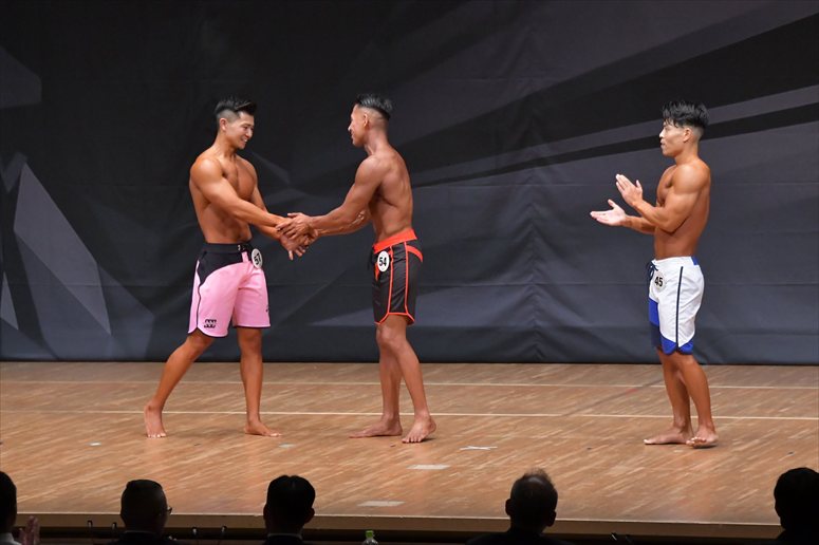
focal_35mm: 202
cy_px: 272
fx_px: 4593
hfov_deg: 10.2
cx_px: 410
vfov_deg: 6.8
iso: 6400
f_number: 5.6
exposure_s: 1/400
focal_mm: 135
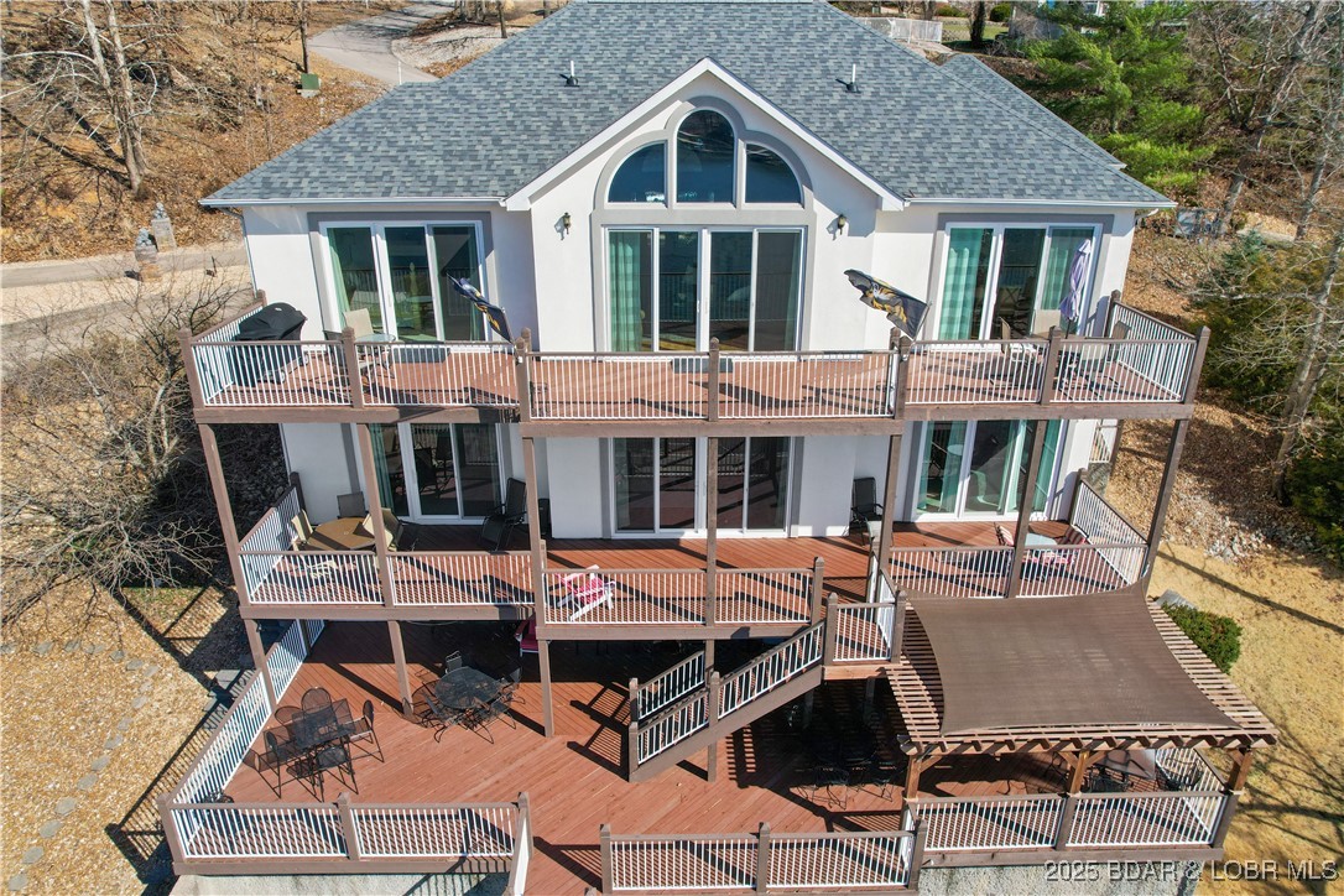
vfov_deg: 57.2
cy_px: 448
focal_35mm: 22
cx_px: 672
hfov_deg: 78.6
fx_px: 821
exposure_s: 1/2000
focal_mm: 8.38
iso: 200
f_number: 2.8
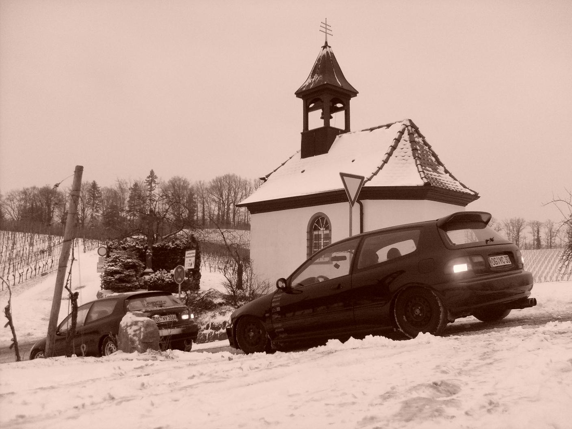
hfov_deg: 52.6
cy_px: 214
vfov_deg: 40.7
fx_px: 578
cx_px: 286
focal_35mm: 35
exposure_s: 1/3
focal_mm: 5.8
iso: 200
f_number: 2.8
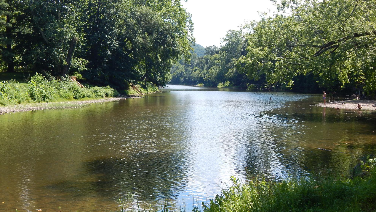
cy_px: 113
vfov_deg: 22.6
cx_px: 186
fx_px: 528
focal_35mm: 53
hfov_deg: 39.2
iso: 125
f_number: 3.7
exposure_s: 1/500
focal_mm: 8.6
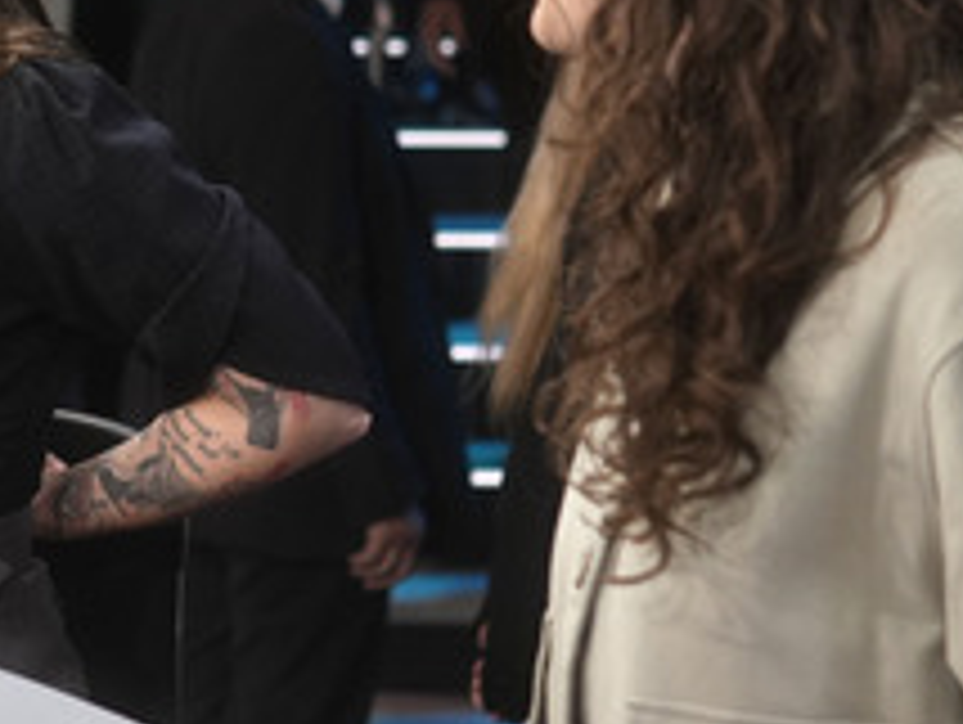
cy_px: 148
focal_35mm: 91
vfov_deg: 16.2
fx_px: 2534
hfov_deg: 21.4
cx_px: 281
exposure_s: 1/125
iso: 640
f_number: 2.2
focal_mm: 30
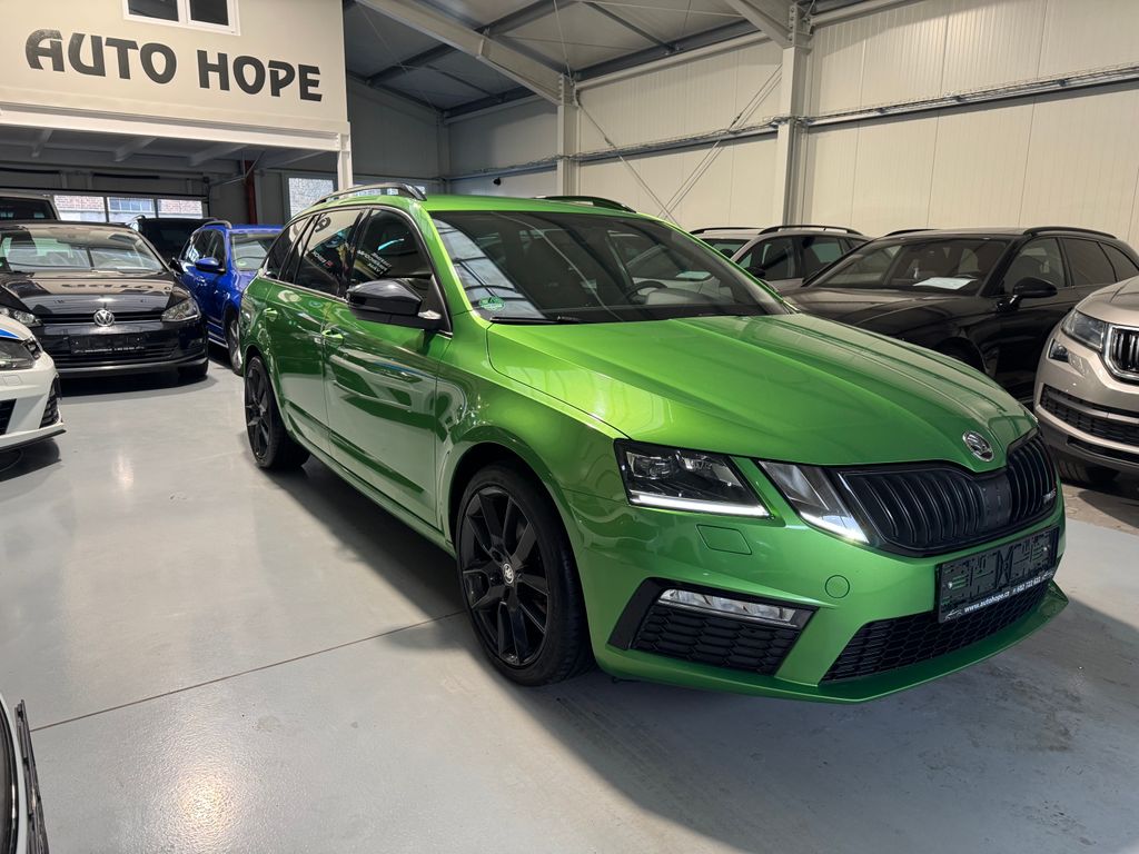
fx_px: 790
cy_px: 427
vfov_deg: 56.8
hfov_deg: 71.6
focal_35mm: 24
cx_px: 570
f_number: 1.78
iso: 250
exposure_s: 1/60
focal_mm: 6.76
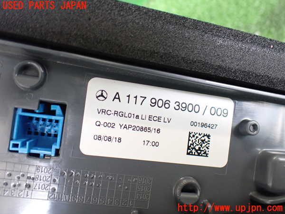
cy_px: 107
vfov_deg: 46.8
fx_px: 247
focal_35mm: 30
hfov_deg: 60.0
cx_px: 142
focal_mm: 5.4
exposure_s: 1/100
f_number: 2.3
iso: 800
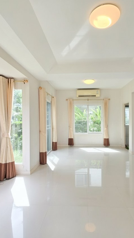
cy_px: 119
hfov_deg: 58.1
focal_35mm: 19
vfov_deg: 89.6
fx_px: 120
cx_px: 77
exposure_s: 1/939
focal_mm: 2.2
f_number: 2.2
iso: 50
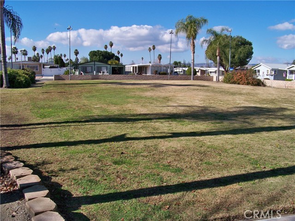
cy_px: 110
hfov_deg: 55.4
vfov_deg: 42.9
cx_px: 148
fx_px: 281
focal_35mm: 33
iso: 64
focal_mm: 5.85
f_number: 4
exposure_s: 1/640
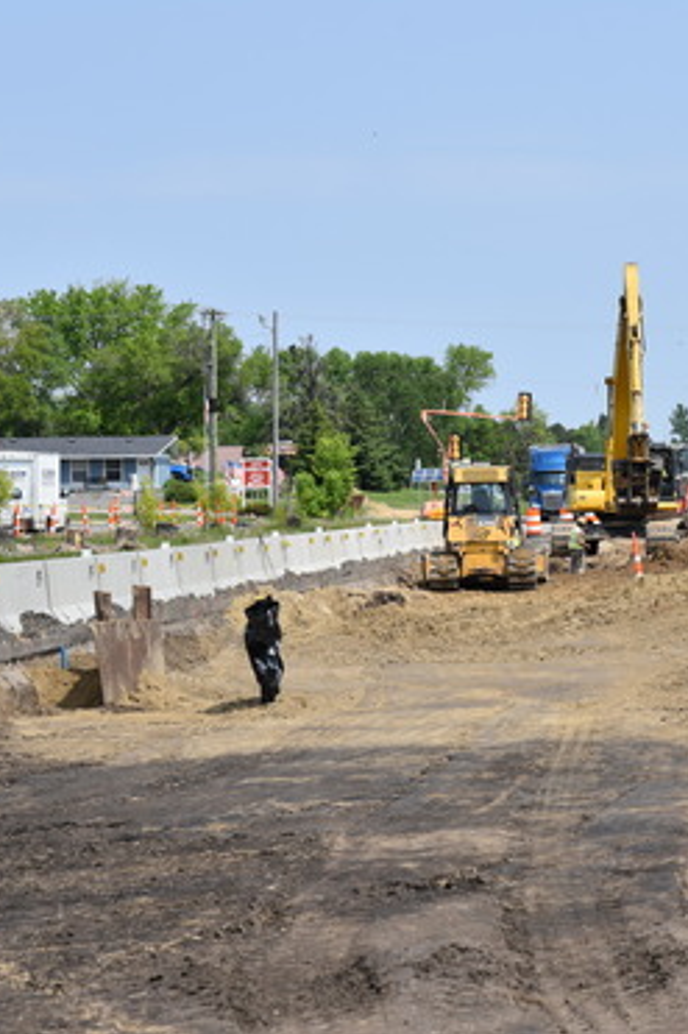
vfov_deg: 13.9
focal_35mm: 148
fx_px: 4246
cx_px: 560
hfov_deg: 9.2
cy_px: 516
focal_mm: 98
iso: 200
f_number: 7.1
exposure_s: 1/800
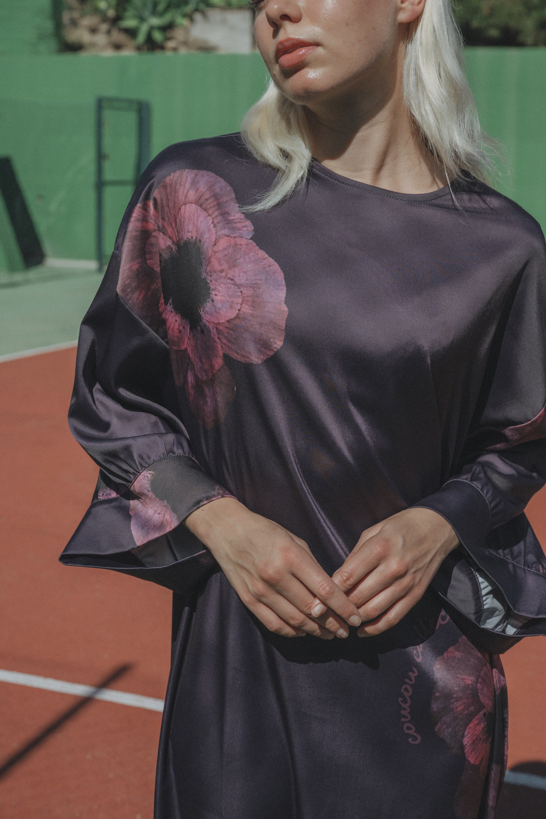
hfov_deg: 22.3
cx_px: 273
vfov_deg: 32.9
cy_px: 410
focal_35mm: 61
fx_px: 1388
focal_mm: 61
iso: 125
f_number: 8
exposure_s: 1/1000
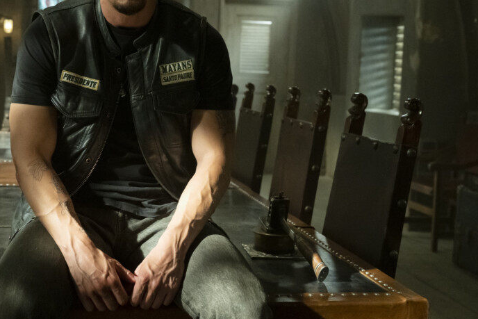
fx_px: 704
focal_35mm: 53
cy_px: 120
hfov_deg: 36.9
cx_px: 138
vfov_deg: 25.5
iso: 4000
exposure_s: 1/100
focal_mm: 32
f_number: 4
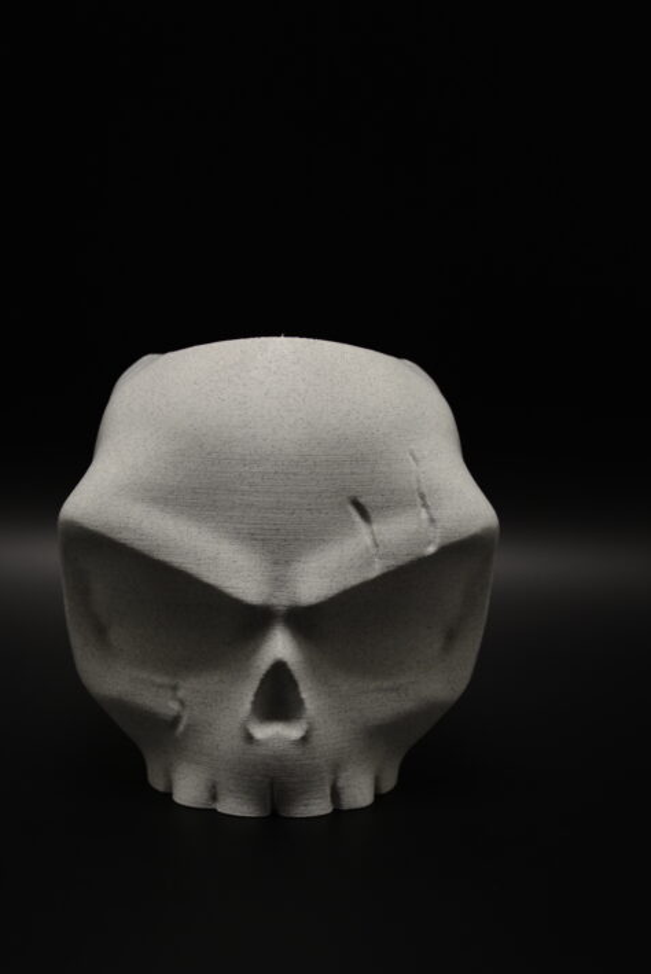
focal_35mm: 76
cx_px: 279
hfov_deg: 18.0
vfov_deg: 26.6
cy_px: 595
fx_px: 2057
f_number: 4.5
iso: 400
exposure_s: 1/60
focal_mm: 40
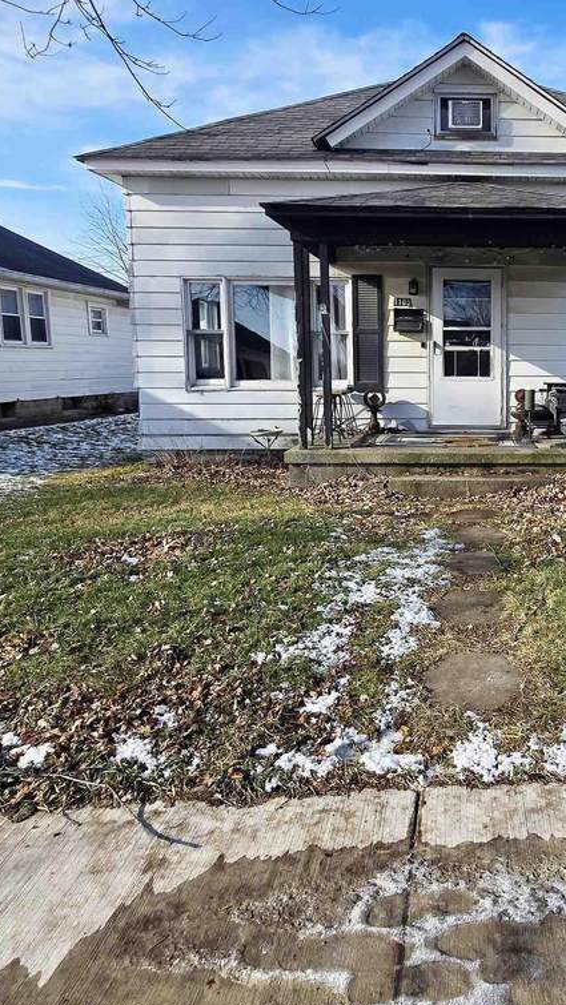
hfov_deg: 43.7
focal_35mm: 24
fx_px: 640
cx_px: 505
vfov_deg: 76.0
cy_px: 447
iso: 50
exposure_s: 1/1667
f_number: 2.2
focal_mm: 2.2
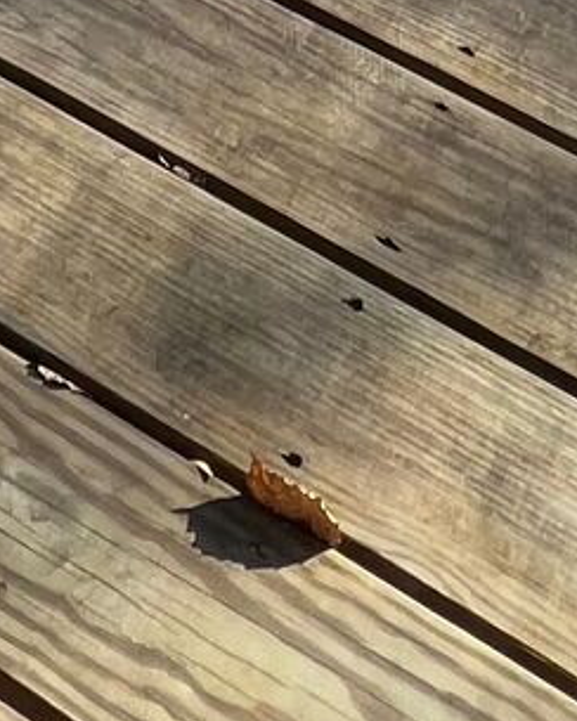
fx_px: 2049
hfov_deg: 16.0
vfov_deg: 11.5
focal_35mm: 96
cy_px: -1425
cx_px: 168
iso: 32
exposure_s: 1/152
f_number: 1.8
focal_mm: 1.57
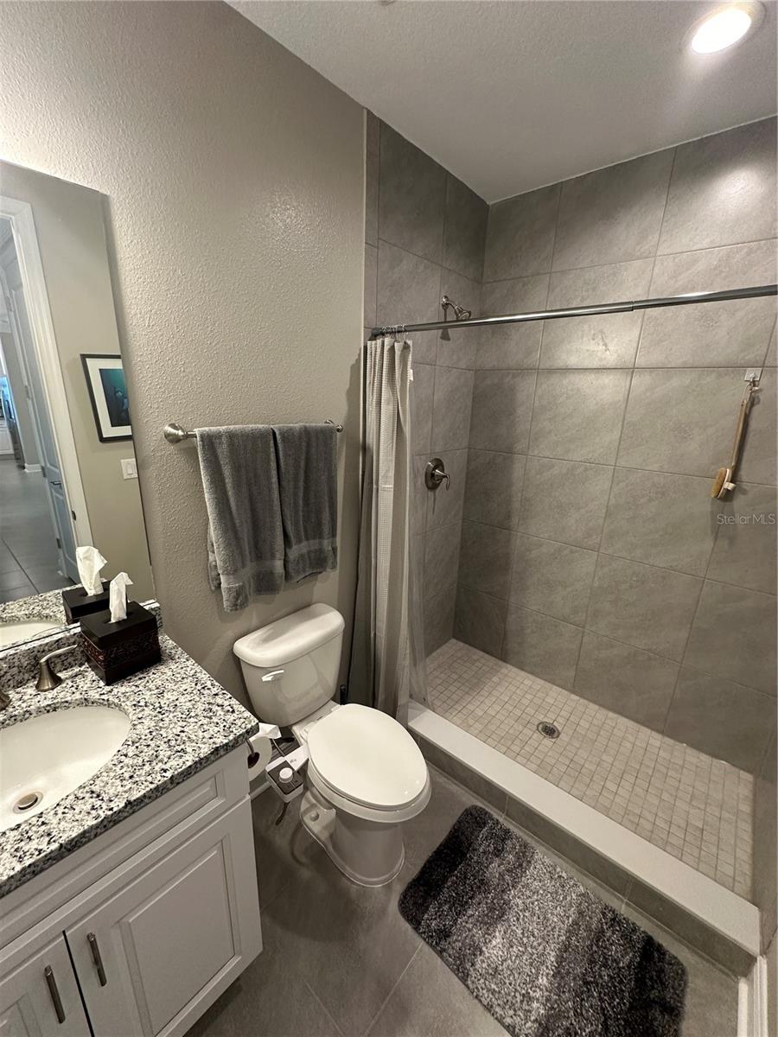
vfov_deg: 102.1
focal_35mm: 14
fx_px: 420
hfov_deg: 85.7
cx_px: 389
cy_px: 518
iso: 160
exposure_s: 1/60
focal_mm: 2.22
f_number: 2.2
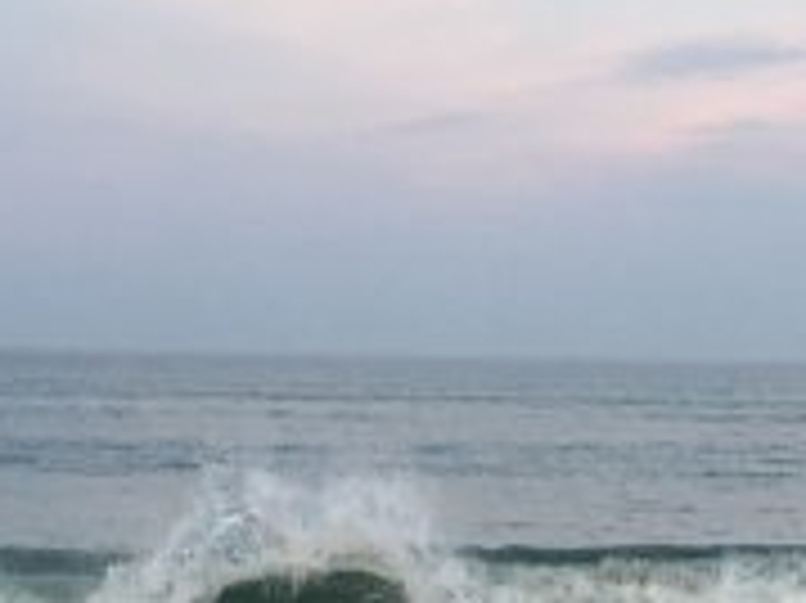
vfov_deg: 14.8
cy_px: 466
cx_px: 887
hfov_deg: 19.0
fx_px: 2304
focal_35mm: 99
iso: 32
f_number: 2.2
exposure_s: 1/40
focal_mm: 4.15
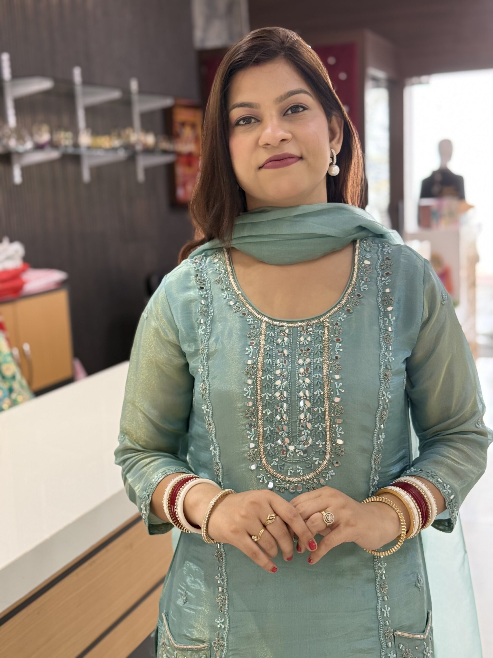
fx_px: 911
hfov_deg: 30.3
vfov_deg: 39.7
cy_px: 329
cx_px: 246
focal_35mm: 48
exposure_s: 1/100
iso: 125
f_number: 1.78
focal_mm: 6.76
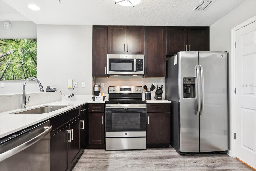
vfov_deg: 64.6
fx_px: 135
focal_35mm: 19
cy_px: 86
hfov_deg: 86.9
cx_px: 128
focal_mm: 19
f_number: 8
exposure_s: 1/4
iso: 400
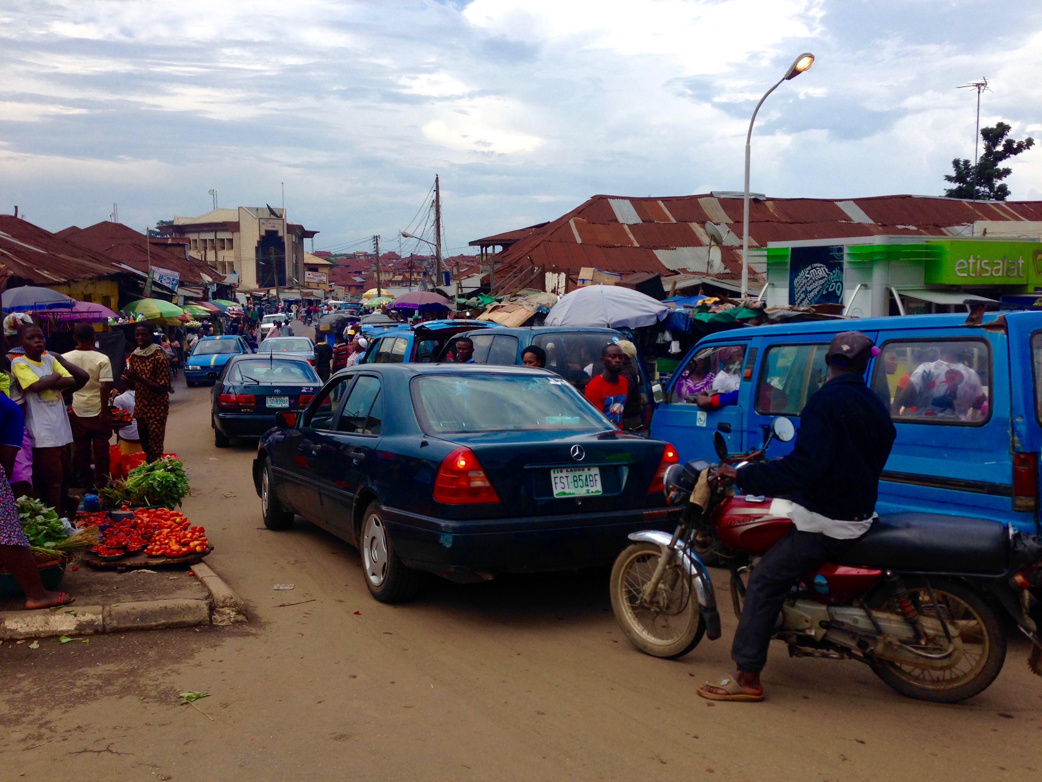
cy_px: 391
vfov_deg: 42.9
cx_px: 521
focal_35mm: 33
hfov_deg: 55.4
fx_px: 993
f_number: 2.4
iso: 50
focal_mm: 4.12
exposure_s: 1/889
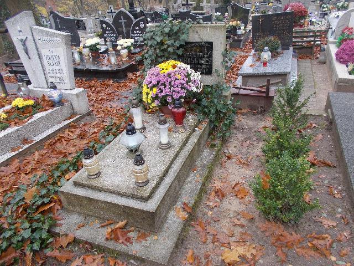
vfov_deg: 53.1
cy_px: 133
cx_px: 177
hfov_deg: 67.3
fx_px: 266
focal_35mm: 26
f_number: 3.2
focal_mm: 4.6
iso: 80
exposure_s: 1/50
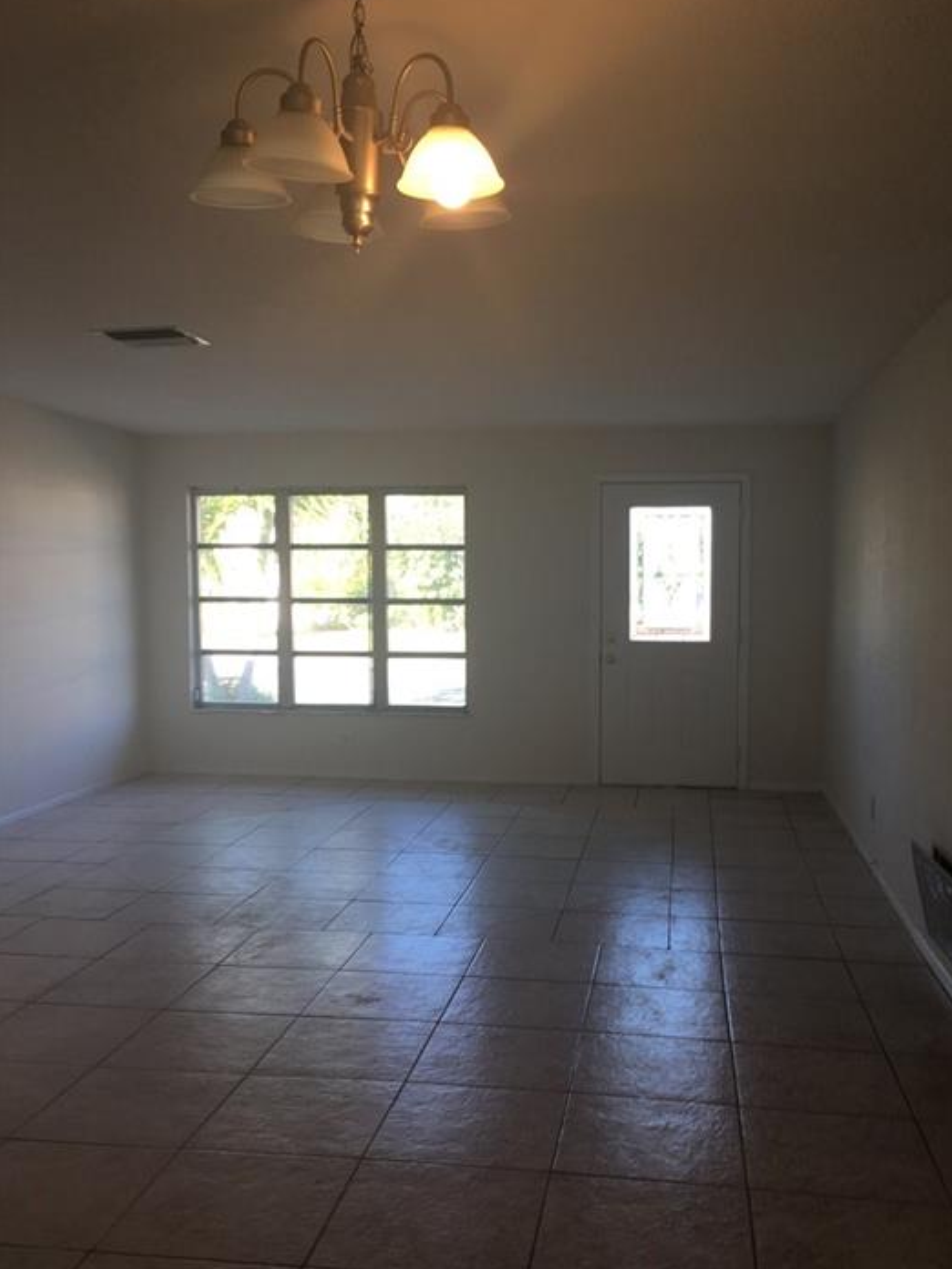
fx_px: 1173
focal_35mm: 32
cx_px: 520
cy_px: 658
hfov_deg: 44.1
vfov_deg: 56.8
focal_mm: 4.15
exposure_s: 1/40
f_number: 2.2
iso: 25
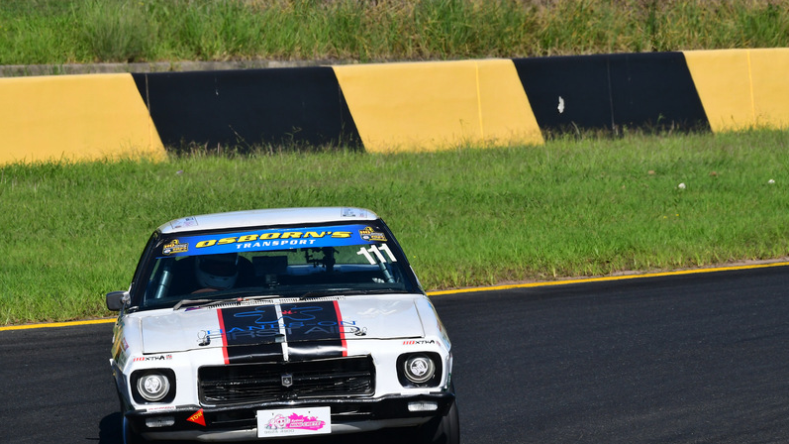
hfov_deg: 4.4
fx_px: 10229
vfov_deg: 2.5
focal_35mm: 489
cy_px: 248
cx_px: 395
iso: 400
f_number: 13
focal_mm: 310
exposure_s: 1/640
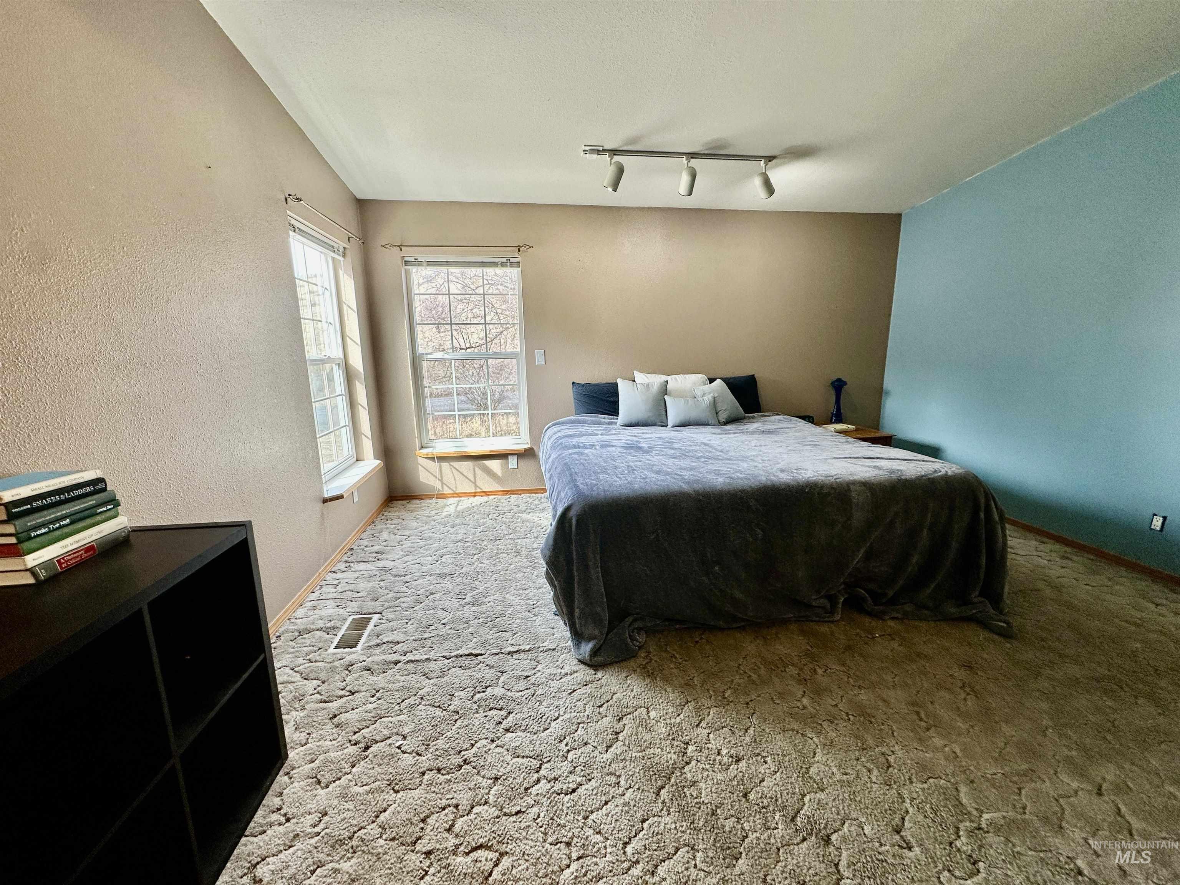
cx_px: 590
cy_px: 442
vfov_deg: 85.7
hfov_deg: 102.1
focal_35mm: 14
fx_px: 477
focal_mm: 2.22
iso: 64
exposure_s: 1/120
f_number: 2.2
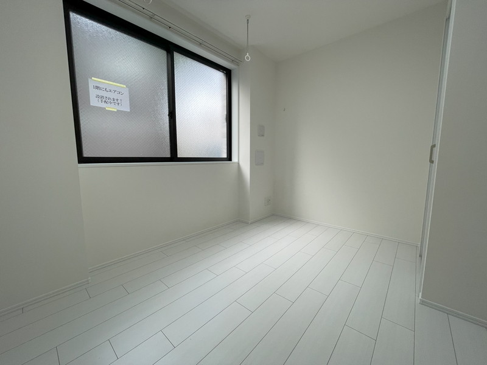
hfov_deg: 102.1
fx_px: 197
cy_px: 182
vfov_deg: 85.7
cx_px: 244
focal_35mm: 14
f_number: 2.4
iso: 40
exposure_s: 1/100
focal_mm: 1.55
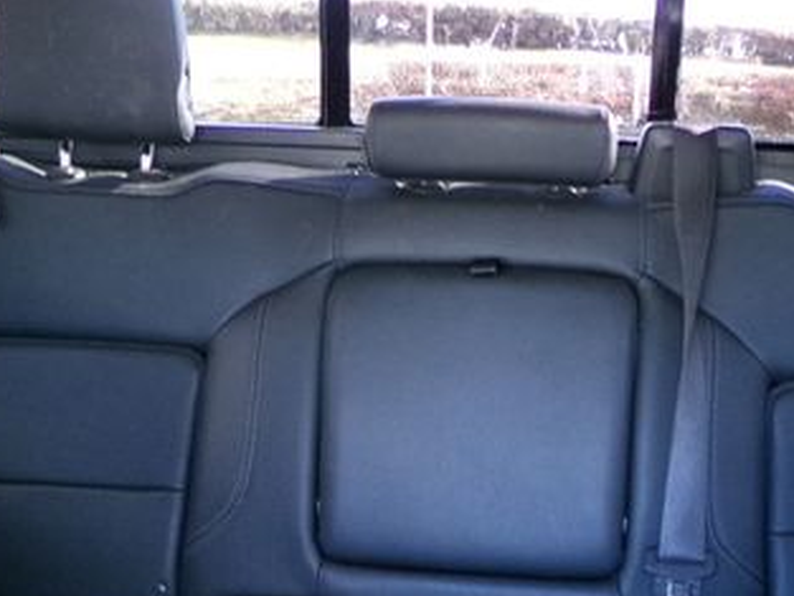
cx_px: 454
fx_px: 1124
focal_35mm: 49
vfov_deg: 29.6
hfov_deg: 38.8
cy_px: 380
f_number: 3.7
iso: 560
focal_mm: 4.3
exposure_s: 1/17
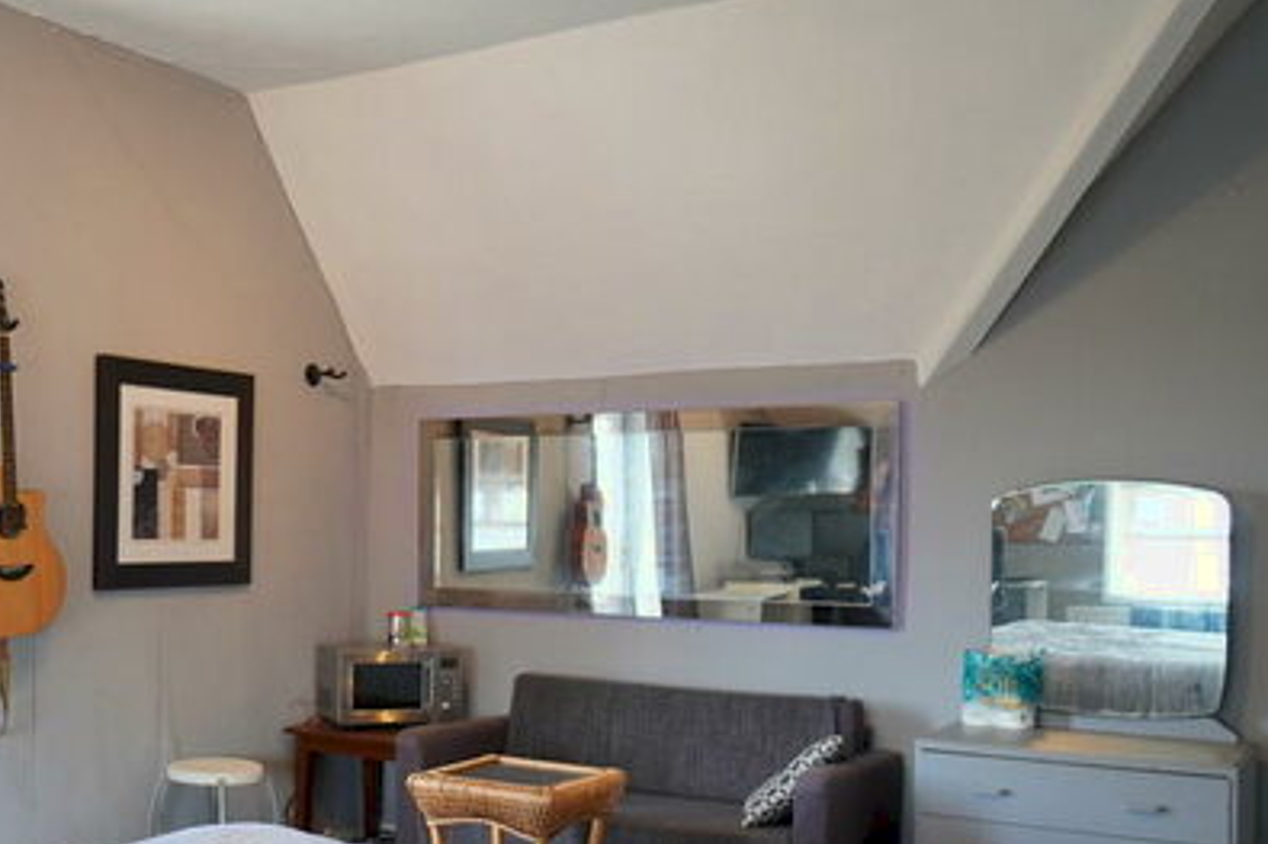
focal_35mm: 40
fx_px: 1404
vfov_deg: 33.1
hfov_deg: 46.8
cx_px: 318
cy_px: 586
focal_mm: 15
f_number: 4
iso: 320
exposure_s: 1/30
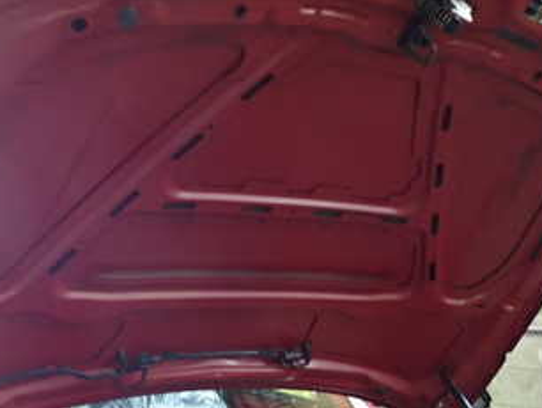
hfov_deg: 38.9
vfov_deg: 29.7
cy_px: 211
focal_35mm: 49
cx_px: 248
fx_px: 768
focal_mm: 4.5
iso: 640
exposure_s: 1/30
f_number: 2
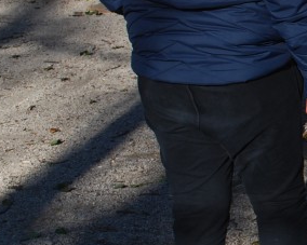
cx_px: 457
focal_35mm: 129
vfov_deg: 11.9
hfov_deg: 14.0
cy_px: 28
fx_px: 1172
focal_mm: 26
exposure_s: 1/200
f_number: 7.1
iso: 100
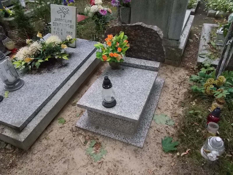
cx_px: 116
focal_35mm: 26
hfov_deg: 67.3
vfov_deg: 53.1
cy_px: 88
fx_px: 175
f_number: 3.2
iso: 400
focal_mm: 4.6
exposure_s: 1/320
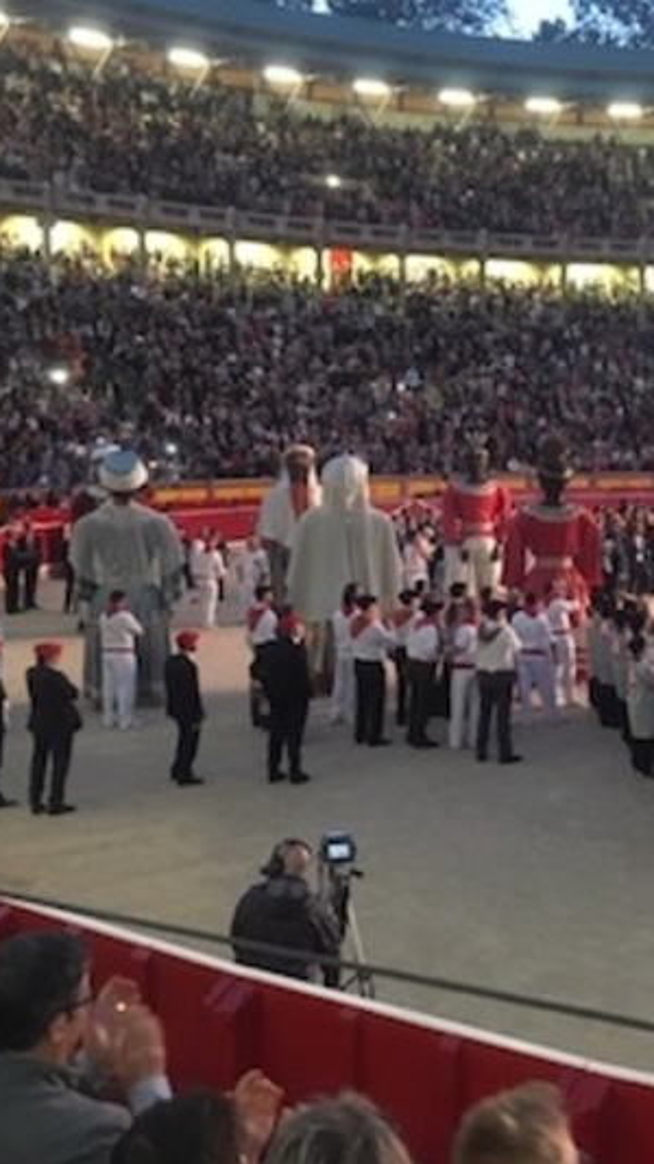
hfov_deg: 27.1
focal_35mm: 43
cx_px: 538
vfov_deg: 47.4
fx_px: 1327
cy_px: 577
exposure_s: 1/17
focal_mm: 4.15
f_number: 2.2
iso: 320
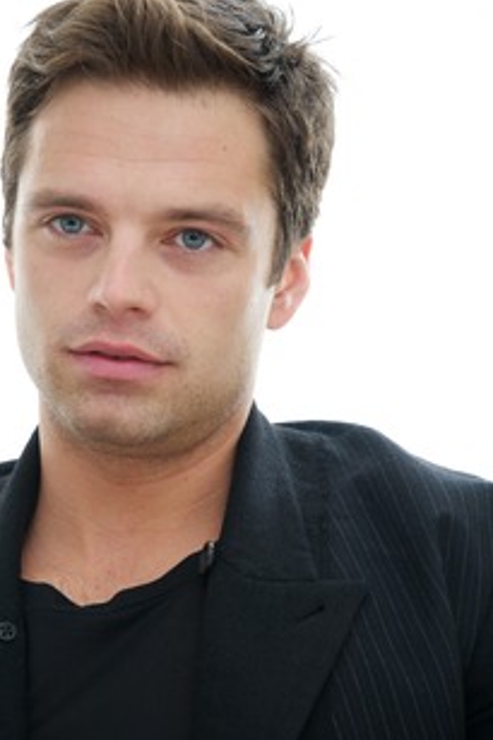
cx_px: 180
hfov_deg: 5.6
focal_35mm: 247
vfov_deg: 8.3
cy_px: 384
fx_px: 5079
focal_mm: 190
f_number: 5.6
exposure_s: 1/60
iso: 500
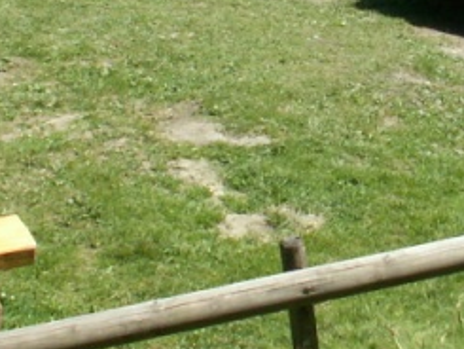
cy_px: -36
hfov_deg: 13.4
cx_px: 445
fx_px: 1958
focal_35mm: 146
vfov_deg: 10.1
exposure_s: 1/160
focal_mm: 5.86
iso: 50
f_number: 5.6
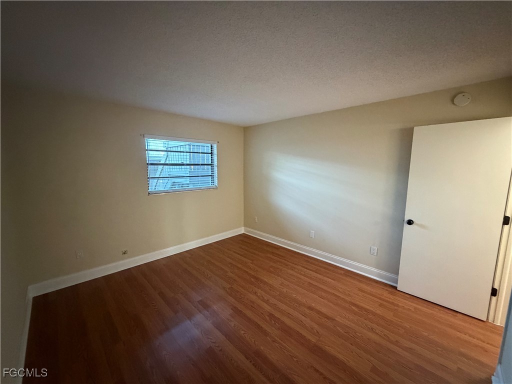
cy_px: 192
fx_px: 207
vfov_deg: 85.7
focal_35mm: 14
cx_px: 256
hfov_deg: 102.1
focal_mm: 2.22
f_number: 2.2
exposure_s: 1/40
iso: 1000
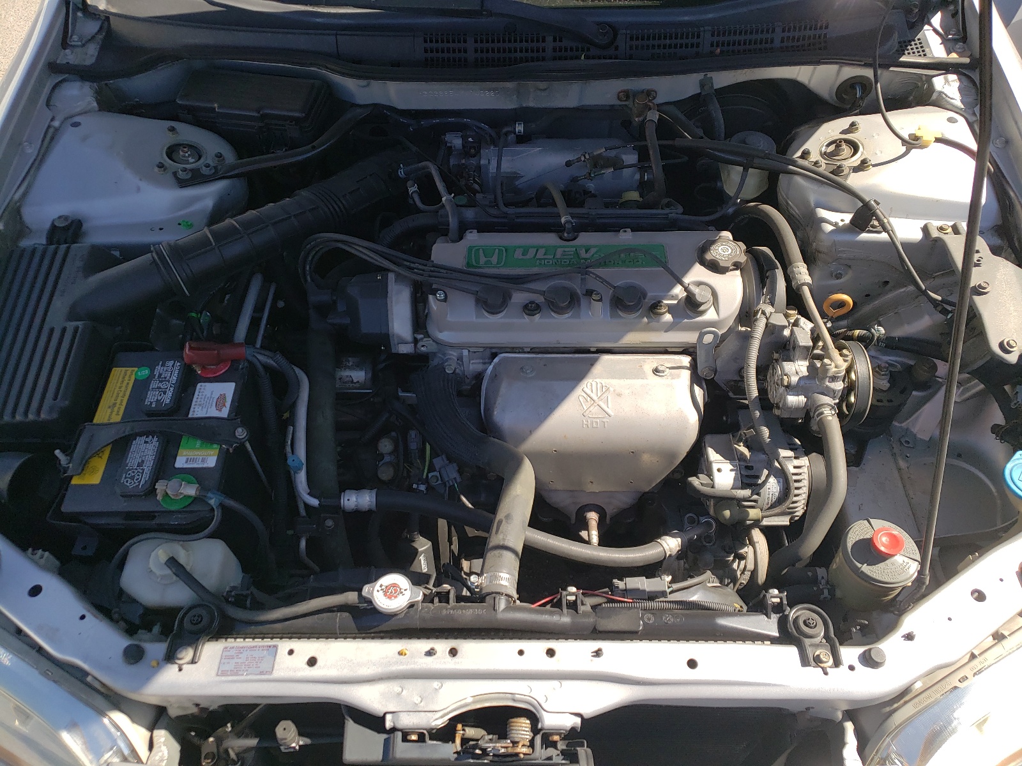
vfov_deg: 53.1
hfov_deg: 67.3
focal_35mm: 26
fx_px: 768
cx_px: 511
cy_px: 383
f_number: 1.5
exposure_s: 1/1667
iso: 50
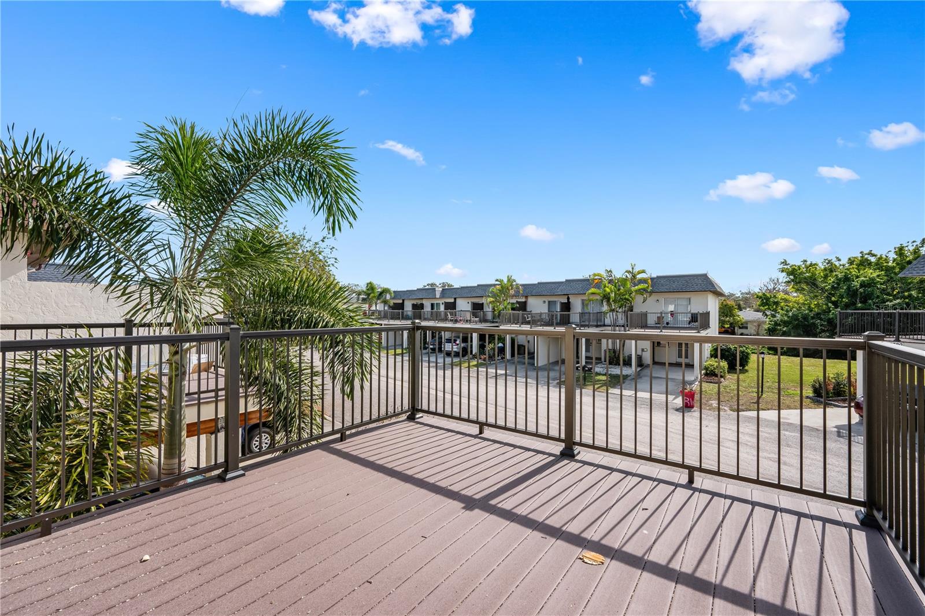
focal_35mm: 15
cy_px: 308
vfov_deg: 77.3
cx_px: 462
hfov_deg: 100.4
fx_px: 385
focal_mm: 15
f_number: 13
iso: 250
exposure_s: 1/250
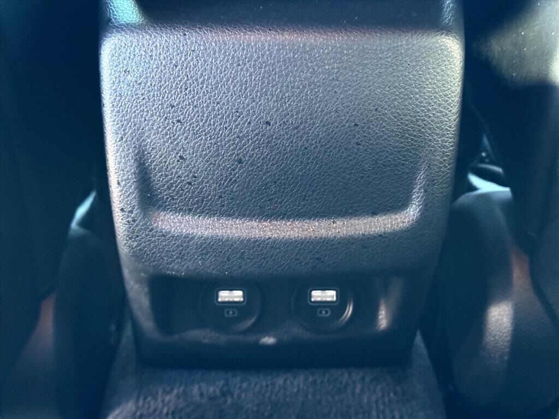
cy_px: 210
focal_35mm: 48
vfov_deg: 30.3
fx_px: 775
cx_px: 280
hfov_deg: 39.7
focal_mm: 6.76
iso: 800
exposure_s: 1/28
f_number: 1.78
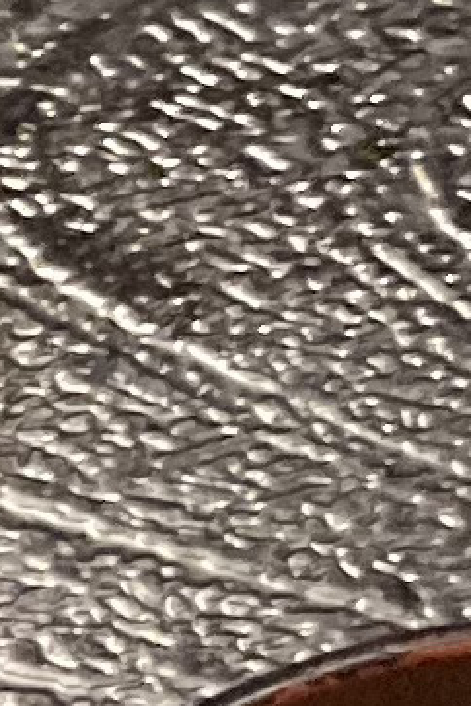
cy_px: 797
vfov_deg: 8.9
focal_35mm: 230
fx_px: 4513
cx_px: -1752
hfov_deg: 5.0
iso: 320
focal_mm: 3.99
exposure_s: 1/60
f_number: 1.8
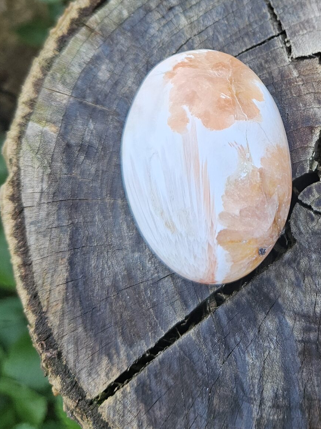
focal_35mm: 51
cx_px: 311
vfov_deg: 36.4
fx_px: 631
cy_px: 94
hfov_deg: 27.2
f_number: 1.8
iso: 64
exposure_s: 1/190
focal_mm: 5.4
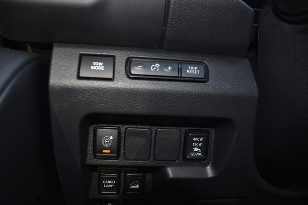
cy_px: 102
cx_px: 154
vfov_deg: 48.0
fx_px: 231
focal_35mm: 27
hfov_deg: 67.4
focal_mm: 18
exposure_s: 1/30
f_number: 5.6
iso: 200
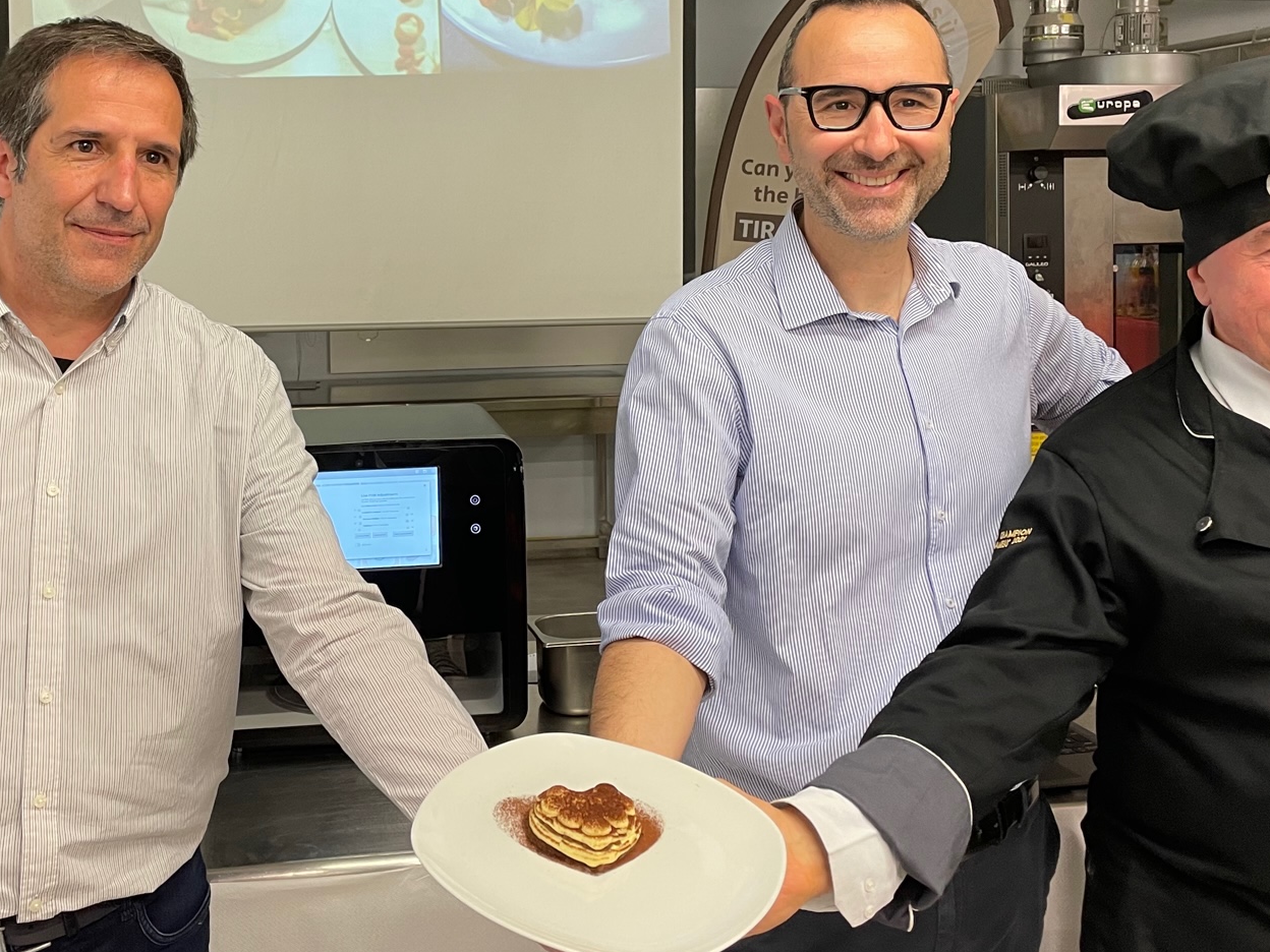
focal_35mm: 42
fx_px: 1541
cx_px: 503
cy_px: 287
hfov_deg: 44.5
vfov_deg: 33.9
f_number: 1.6
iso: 80
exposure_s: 1/50
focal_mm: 4.2
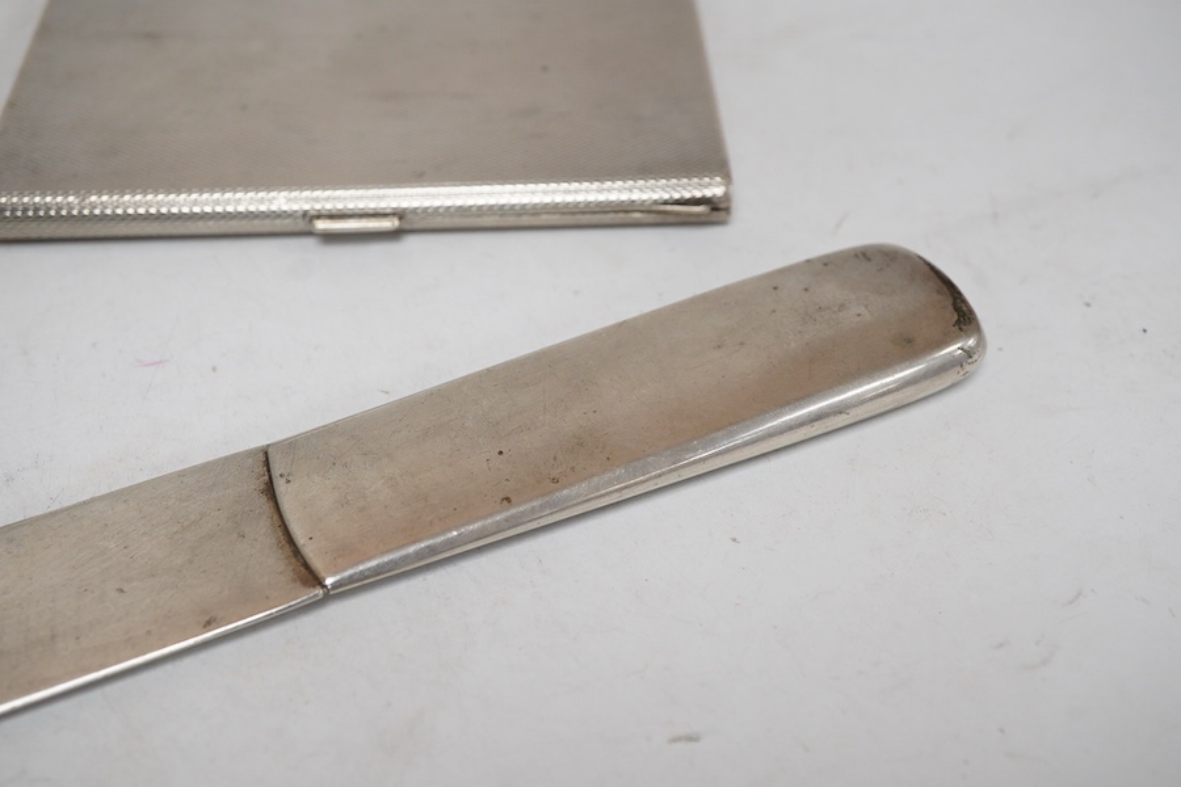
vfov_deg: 29.9
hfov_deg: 43.6
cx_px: 590
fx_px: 1476
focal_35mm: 45
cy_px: 394
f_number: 10
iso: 1250
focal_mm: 30
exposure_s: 1/125
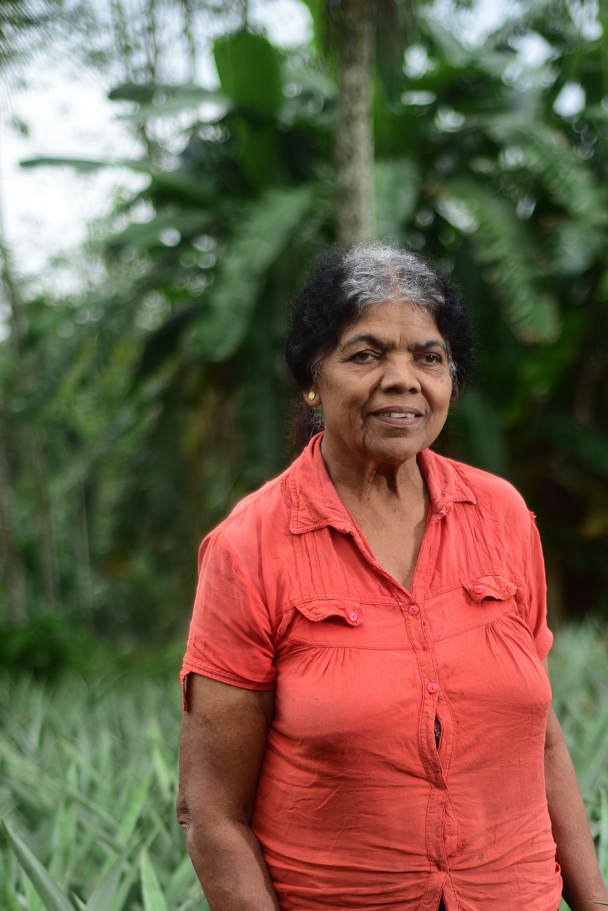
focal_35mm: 94
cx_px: 473
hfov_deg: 14.5
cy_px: 764
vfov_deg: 21.3
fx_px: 2379
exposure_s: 1/30
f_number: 2.2
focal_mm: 50
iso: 80
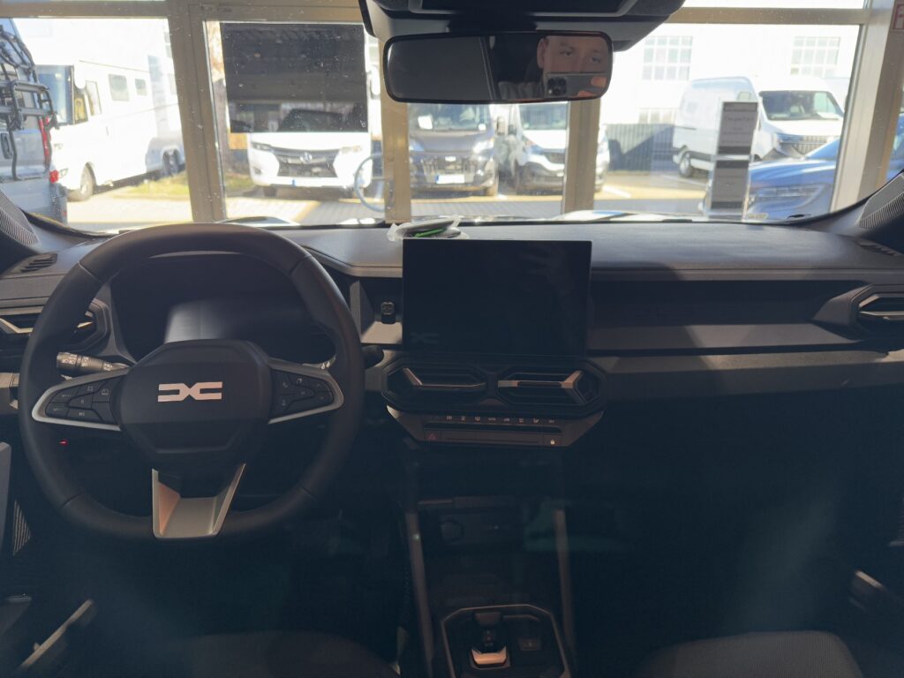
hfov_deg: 71.6
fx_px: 627
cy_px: 339
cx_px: 452
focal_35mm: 24
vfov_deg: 56.8
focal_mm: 6.76
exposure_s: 1/121
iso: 125
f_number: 1.78
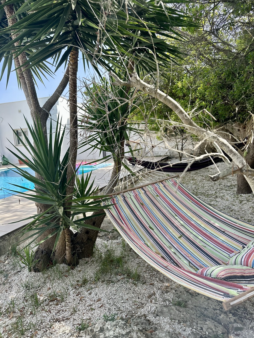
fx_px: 235
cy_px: 169
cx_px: 127
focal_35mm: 24
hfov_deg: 56.8
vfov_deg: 71.6
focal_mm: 6.86
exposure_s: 1/1119
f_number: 1.78
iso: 80
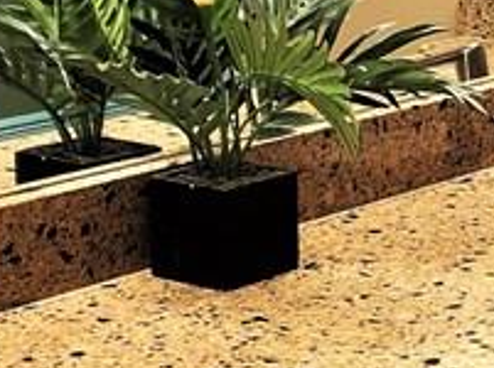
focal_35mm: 143
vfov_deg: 10.3
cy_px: 86
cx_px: 828
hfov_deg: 12.8
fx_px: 2037
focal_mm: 3.99
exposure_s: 1/20
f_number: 1.8
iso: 40
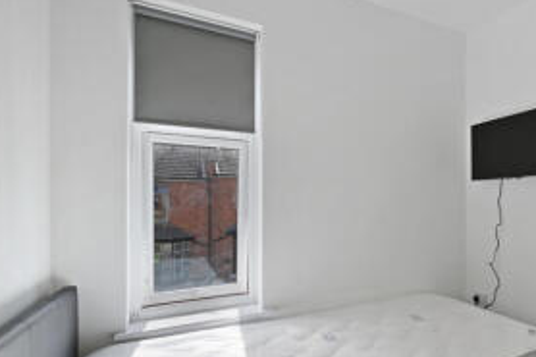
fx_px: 357
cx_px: 447
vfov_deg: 52.9
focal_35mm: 24
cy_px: 206
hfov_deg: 65.3
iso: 100
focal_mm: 14
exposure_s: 1/20
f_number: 7.1
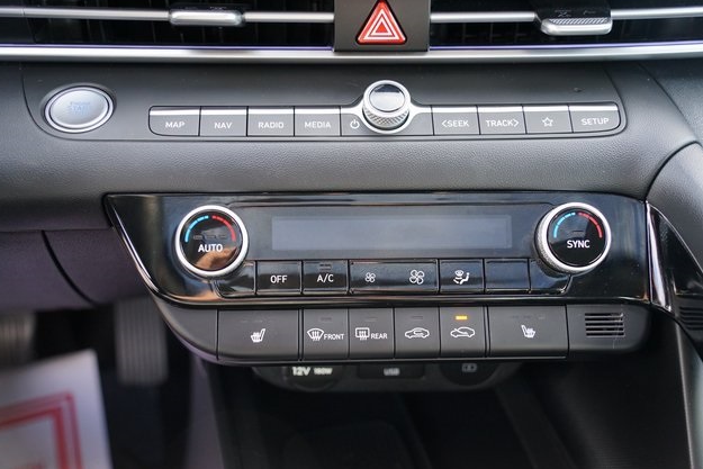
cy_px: 238
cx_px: 351
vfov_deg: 31.9
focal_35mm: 42
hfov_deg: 46.4
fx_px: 820
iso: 1250
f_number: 4
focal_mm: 41
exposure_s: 1/160
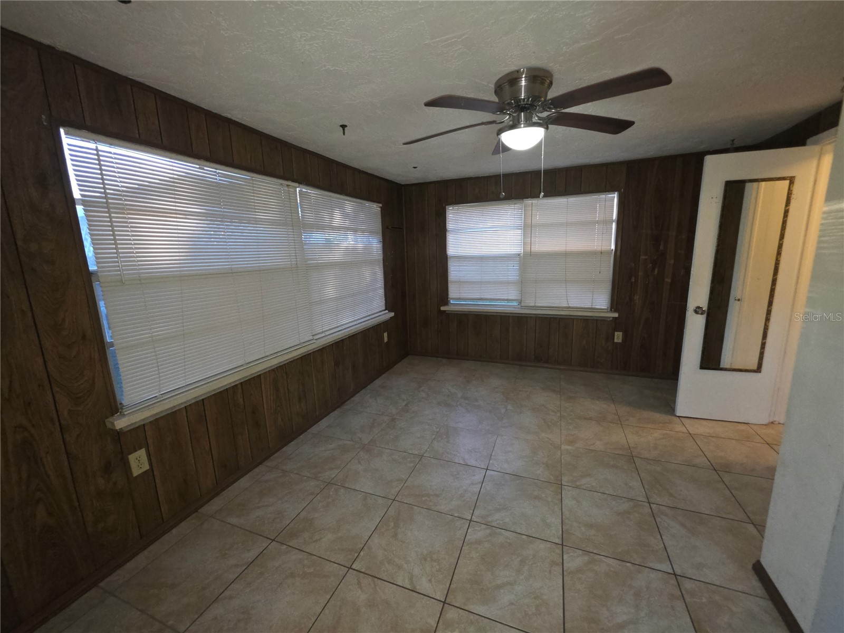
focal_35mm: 13
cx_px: 422
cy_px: 316
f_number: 1.9
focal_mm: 2.2
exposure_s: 1/30
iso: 250
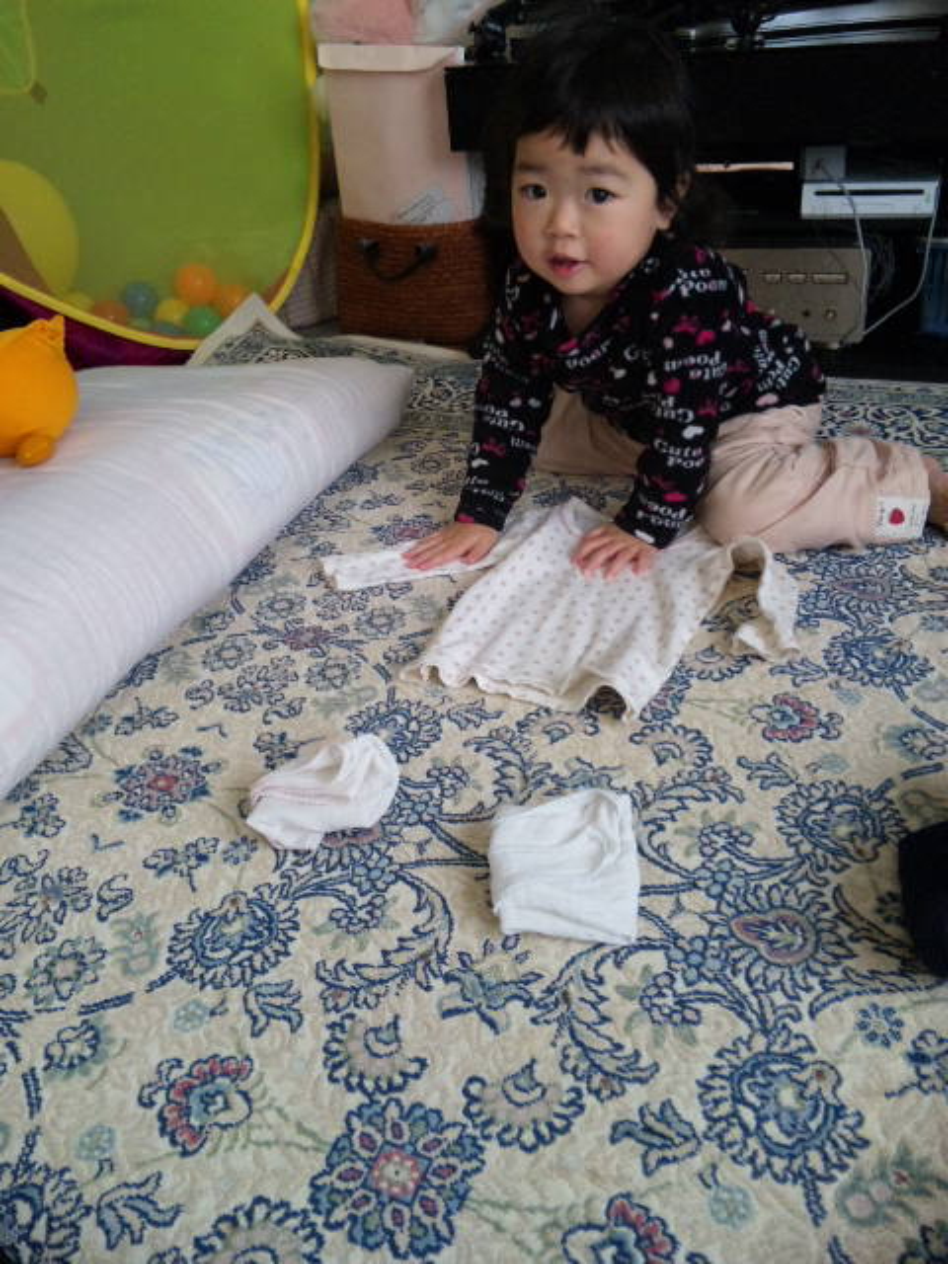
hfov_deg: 48.2
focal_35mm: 29
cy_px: 632
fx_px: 1059
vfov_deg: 61.7
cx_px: 474
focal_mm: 4.82
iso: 197
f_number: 2.8
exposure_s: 1/100
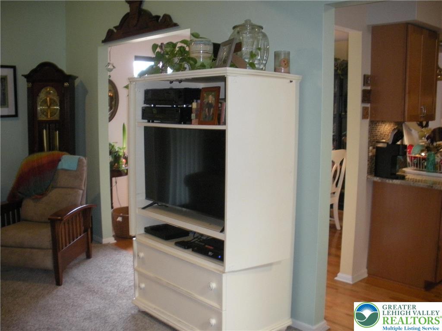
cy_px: 166
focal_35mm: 35
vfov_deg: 40.7
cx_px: 221
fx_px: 447
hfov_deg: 52.6
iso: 400
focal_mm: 6.3
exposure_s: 1/30
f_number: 3.5
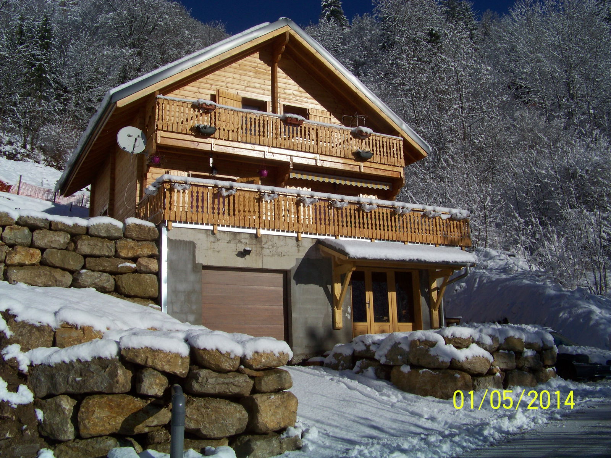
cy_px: 229
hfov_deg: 51.4
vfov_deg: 39.7
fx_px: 635
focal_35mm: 36
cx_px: 306
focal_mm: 5.85
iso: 66
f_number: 5.6
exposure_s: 1/1000
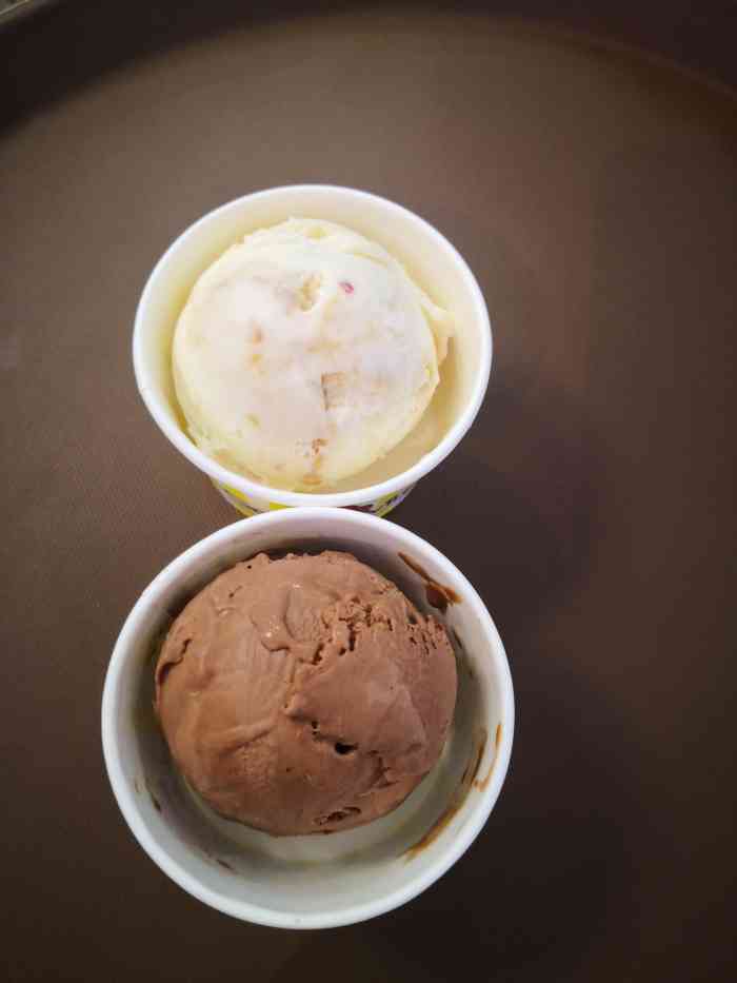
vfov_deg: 65.3
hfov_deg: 51.4
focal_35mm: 27
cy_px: 492
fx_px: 766
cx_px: 368
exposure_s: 1/50
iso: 125
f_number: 1.6
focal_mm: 3.95
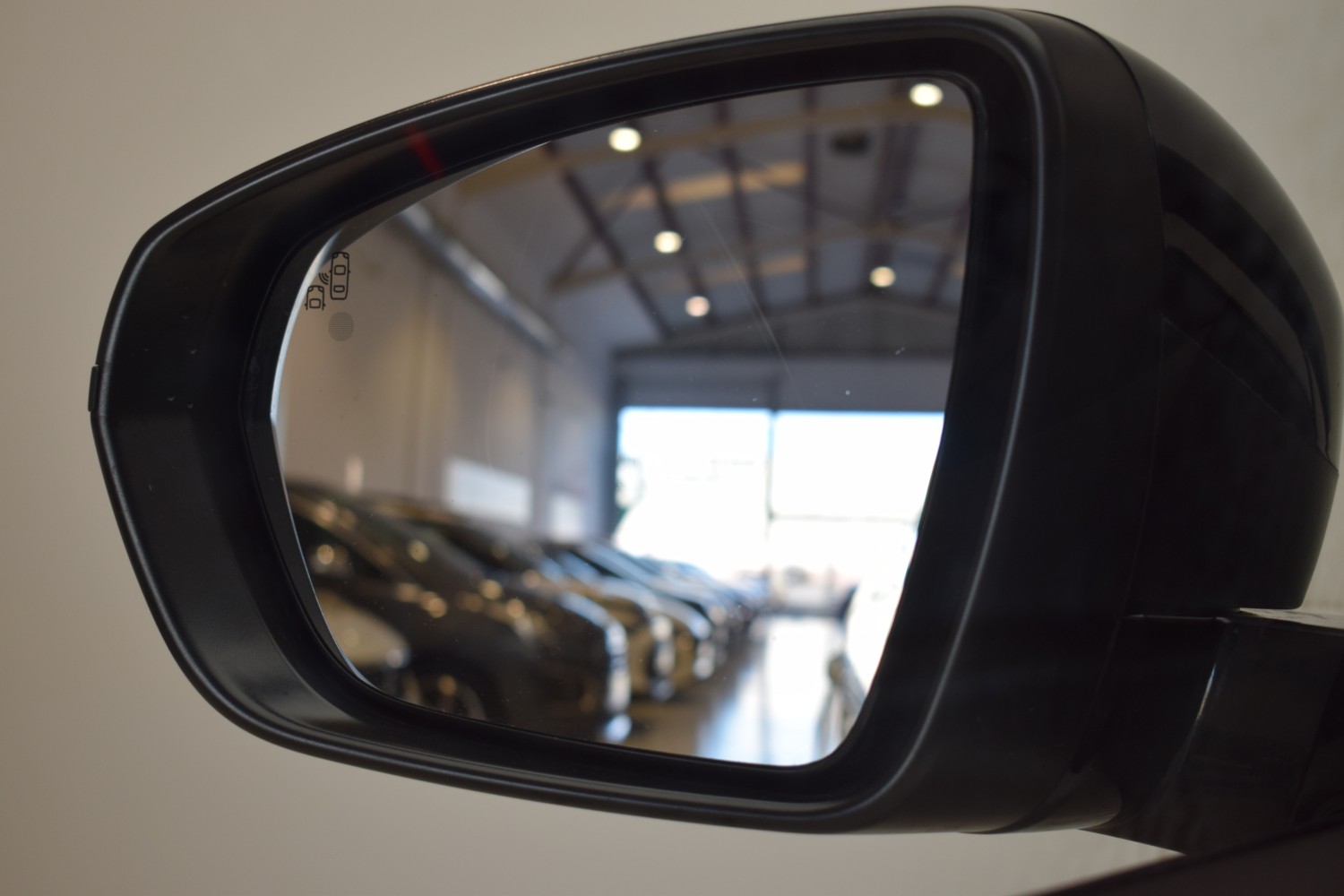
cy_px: 448
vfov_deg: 21.6
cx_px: 672
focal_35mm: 63
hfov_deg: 31.9
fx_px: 2352
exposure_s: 1/125
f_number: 5.6
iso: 400
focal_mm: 42
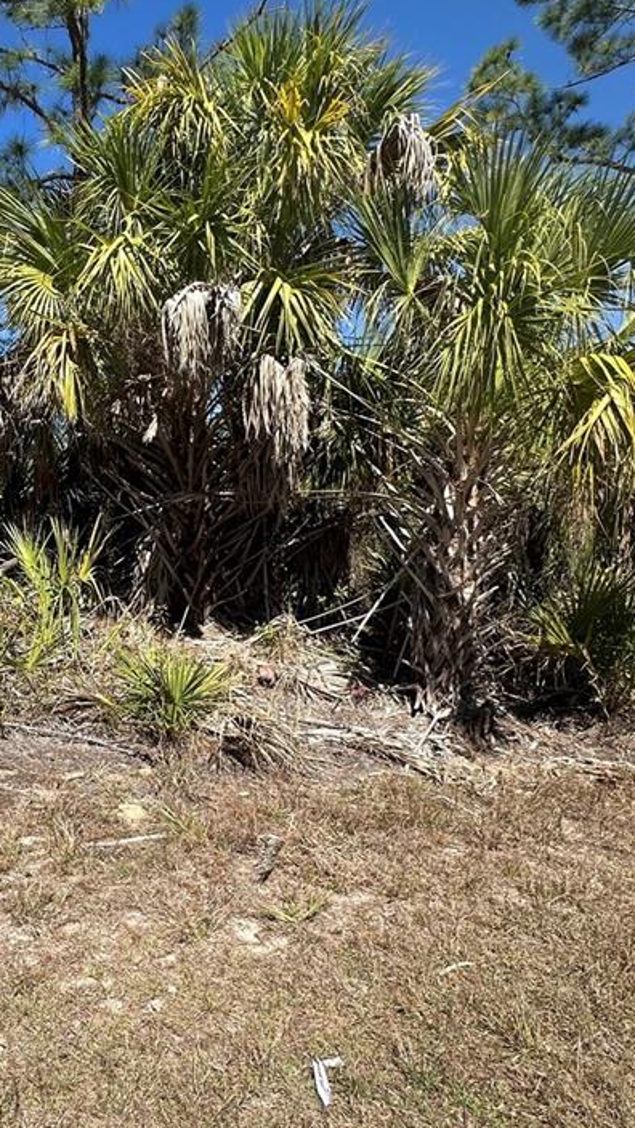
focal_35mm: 26
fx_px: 778
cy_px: 566
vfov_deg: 71.9
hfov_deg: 41.4
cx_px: 82
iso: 40
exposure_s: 1/1319
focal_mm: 2.22
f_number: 2.2
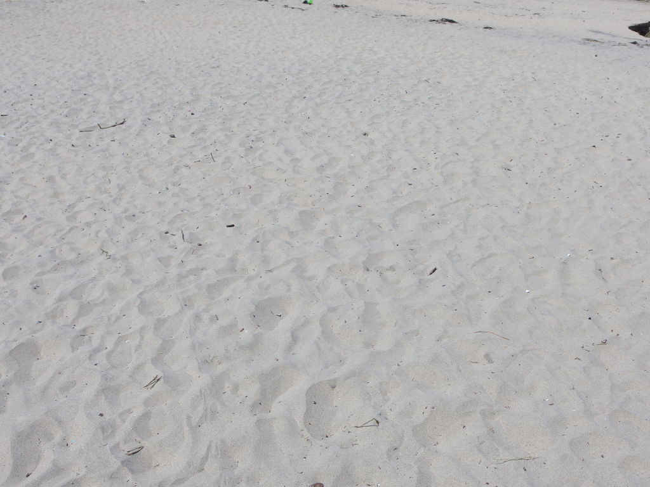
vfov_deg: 37.7
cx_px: 325
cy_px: 244
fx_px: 714
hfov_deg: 49.0
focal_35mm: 38
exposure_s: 1/1250
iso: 100
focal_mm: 8.1
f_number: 4
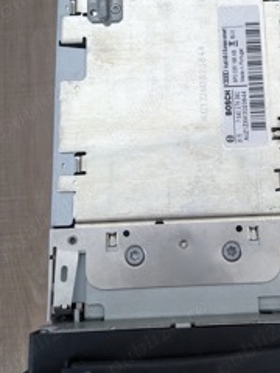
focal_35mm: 45
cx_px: 212
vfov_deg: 41.6
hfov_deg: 31.6
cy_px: 126
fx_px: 485
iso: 620
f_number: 1.73
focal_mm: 4.38
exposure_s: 1/73.3
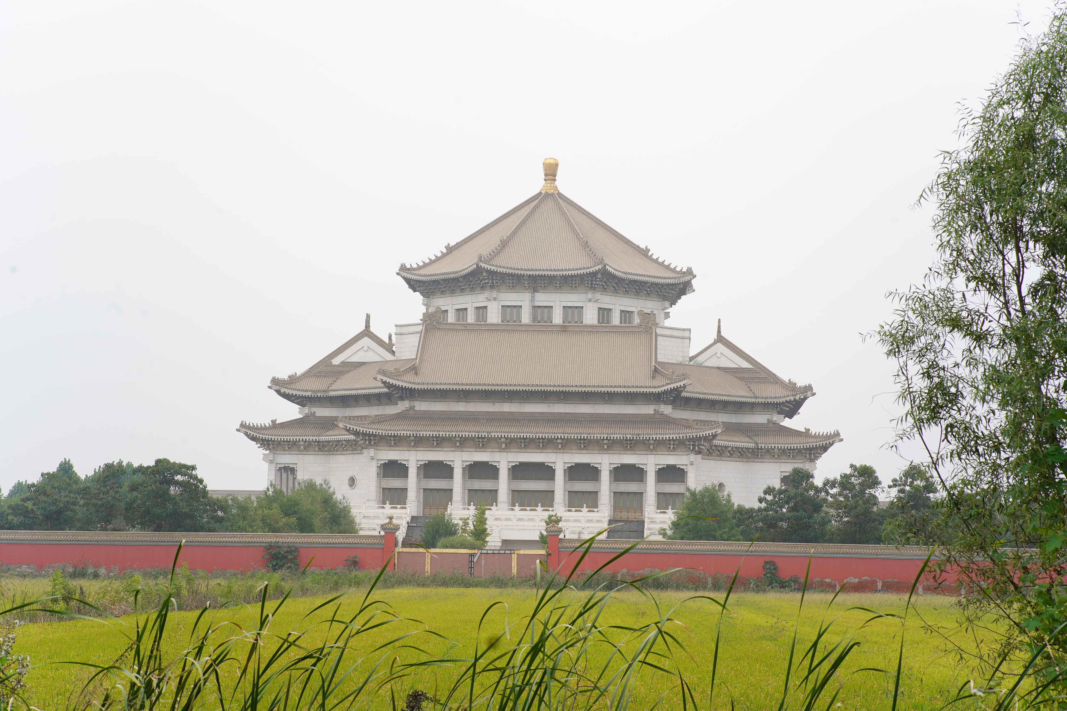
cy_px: 356
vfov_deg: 16.1
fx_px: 2519
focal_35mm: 85
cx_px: 534
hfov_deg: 23.9
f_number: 10
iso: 160
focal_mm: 85
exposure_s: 1/100
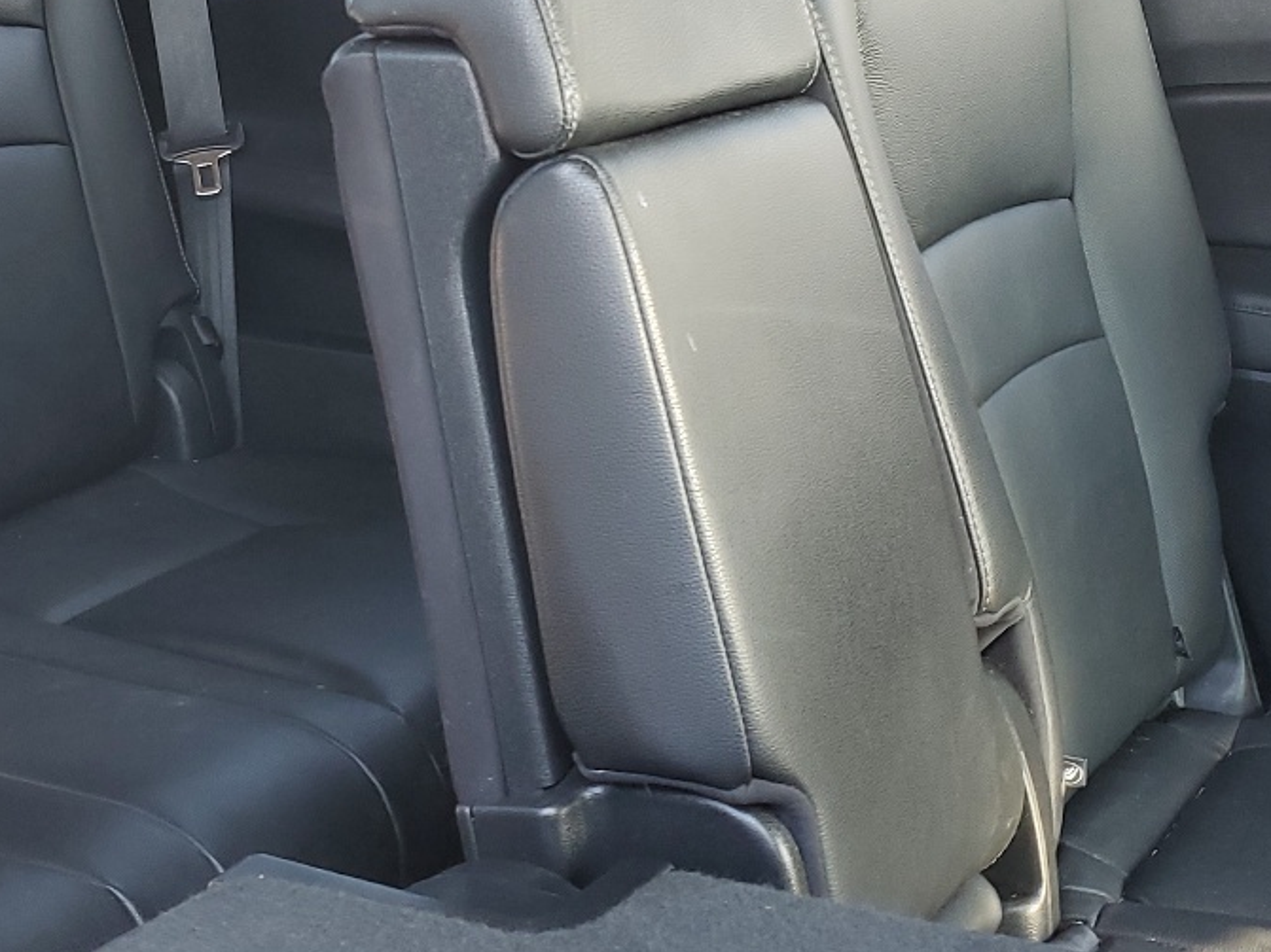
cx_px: 445
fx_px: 2276
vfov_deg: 23.4
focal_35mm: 62
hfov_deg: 31.0
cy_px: 231
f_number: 1.5
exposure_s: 1/60.2
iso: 65
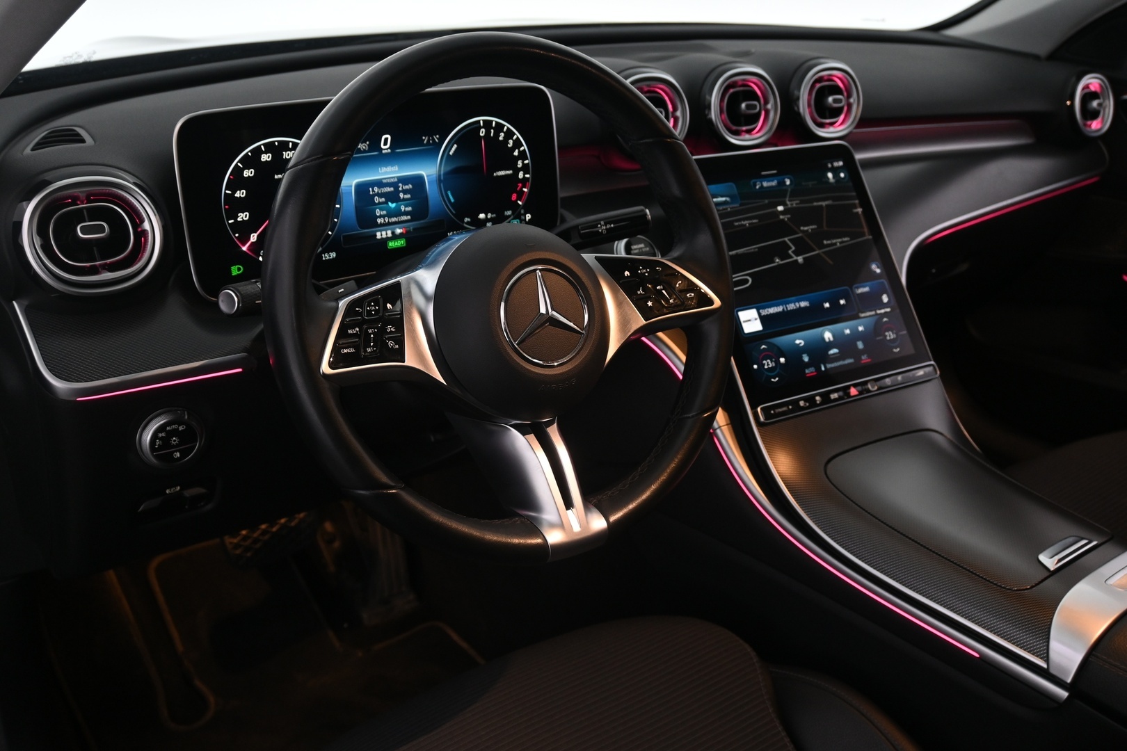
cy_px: 376
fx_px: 1010
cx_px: 564
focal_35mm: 32
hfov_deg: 58.3
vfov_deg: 40.8
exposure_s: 1/30
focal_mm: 21.5
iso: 800
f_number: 4
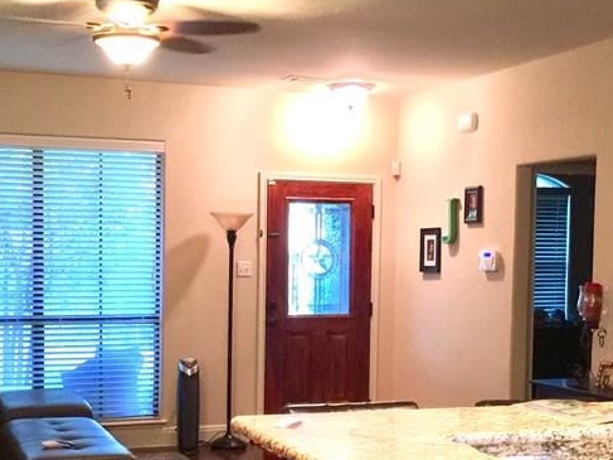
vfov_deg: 23.9
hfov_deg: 31.7
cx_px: 296
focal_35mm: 61
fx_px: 1080
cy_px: 309
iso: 100
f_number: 2.2
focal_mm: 4.15
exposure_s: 1/15
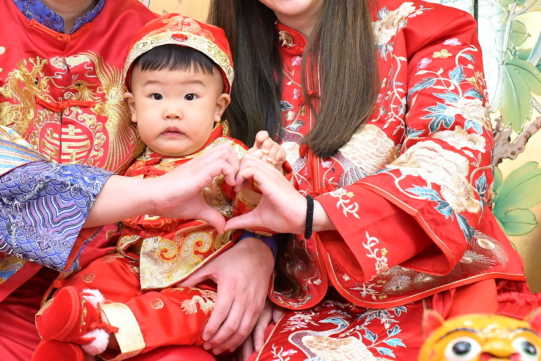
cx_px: 163
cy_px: 80
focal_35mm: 98
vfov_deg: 13.9
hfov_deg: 20.7
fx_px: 1472
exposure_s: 1/200
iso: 1000
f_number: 4.5
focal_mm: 35
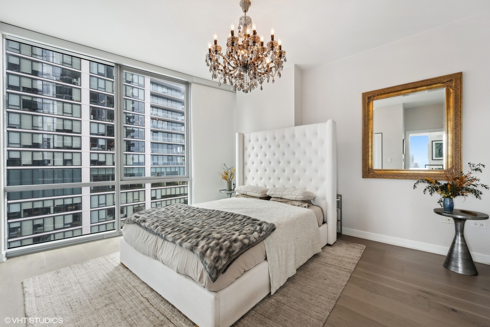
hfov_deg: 104.3
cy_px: 164
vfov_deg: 81.2
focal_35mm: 14
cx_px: 245
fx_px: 191
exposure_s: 1/10
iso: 200
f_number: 9.5
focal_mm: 14
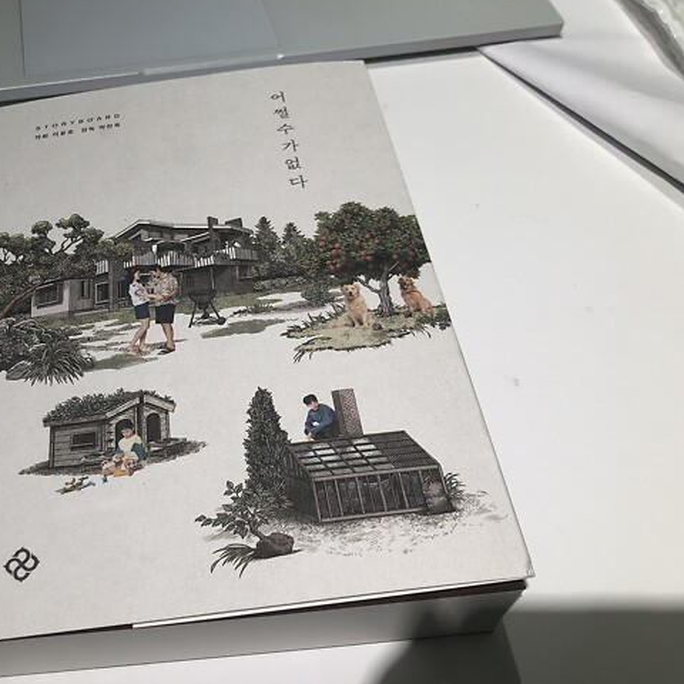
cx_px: 221
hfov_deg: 47.6
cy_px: 340
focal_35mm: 34
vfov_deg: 48.5
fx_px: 760
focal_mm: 4
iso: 25
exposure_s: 1/120
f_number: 1.8
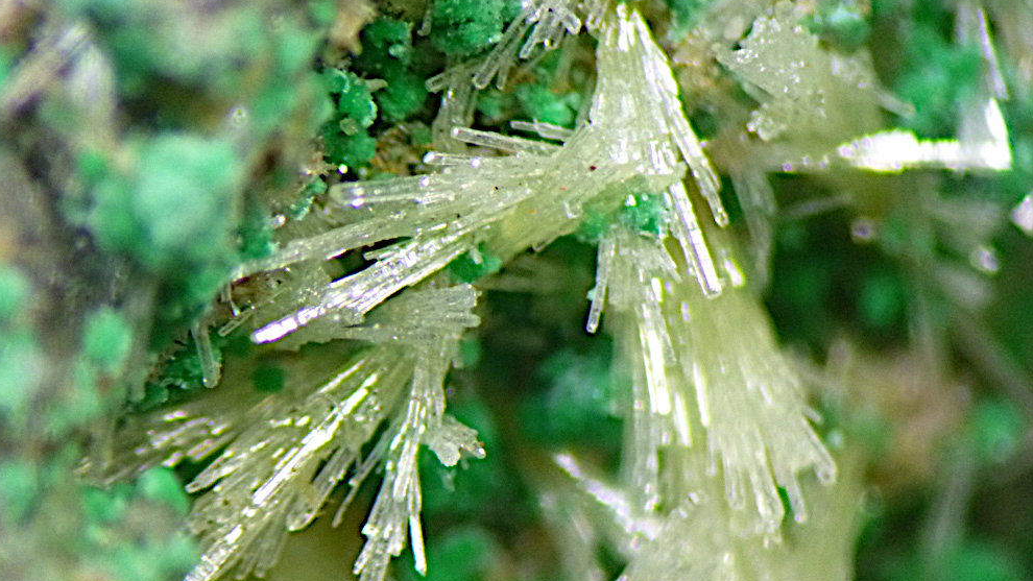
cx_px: 512
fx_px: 3013
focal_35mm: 110
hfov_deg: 19.5
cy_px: 359
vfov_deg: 11.0
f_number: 5.7
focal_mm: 18
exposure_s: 1/100
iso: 400
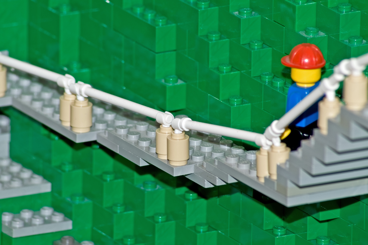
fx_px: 4596
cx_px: 184
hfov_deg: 4.6
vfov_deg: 3.0
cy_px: 122
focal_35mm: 450
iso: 100
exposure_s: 1/125
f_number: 11
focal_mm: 300
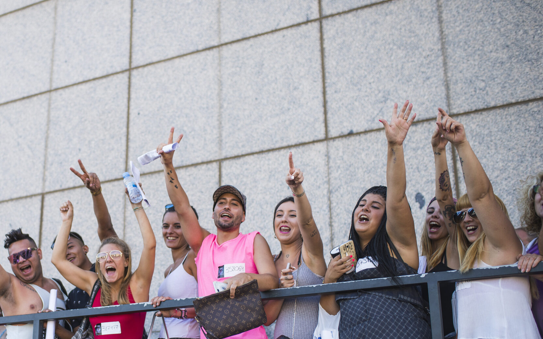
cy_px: 240
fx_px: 814
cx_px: 125
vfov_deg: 23.4
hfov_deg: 35.9
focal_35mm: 55
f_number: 2
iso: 100
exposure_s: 1/640
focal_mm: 35
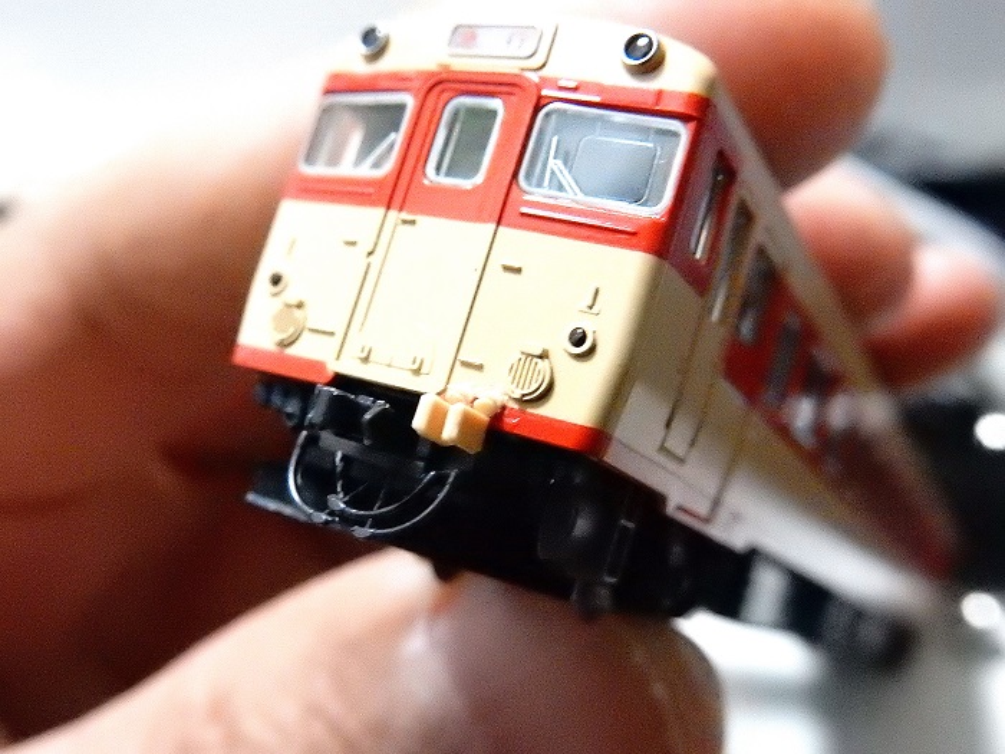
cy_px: 377
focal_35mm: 36
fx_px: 1045
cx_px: 502
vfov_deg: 39.7
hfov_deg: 51.4
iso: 3200
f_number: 4
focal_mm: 6.4
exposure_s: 1/40
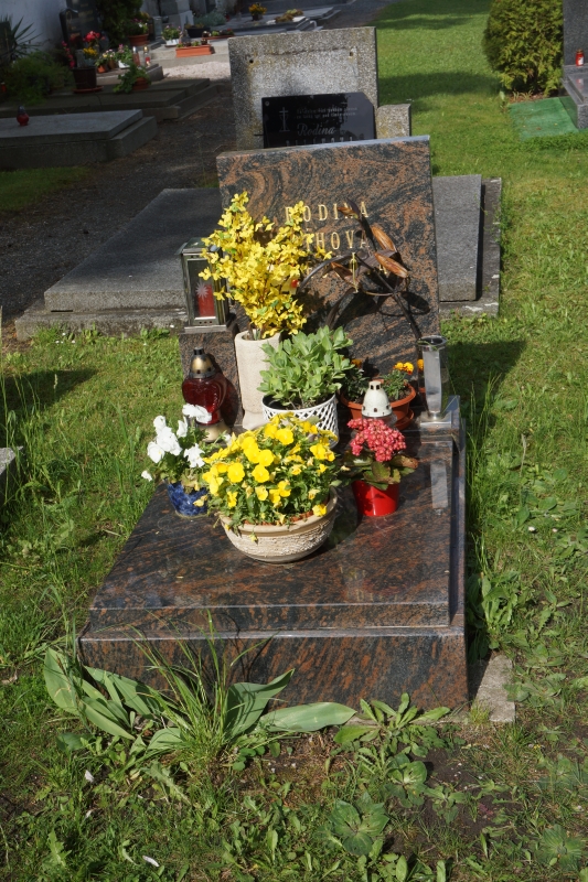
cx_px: 294
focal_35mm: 45
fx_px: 1103
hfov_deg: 29.9
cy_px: 441
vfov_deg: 43.6
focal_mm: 30
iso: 100
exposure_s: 1/125
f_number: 11
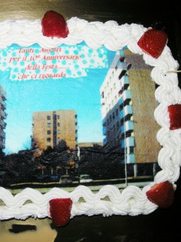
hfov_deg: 30.3
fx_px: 328
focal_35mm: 47
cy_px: 121
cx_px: 43
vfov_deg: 40.4
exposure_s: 1/60
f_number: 2.8
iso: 50
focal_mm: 5.7
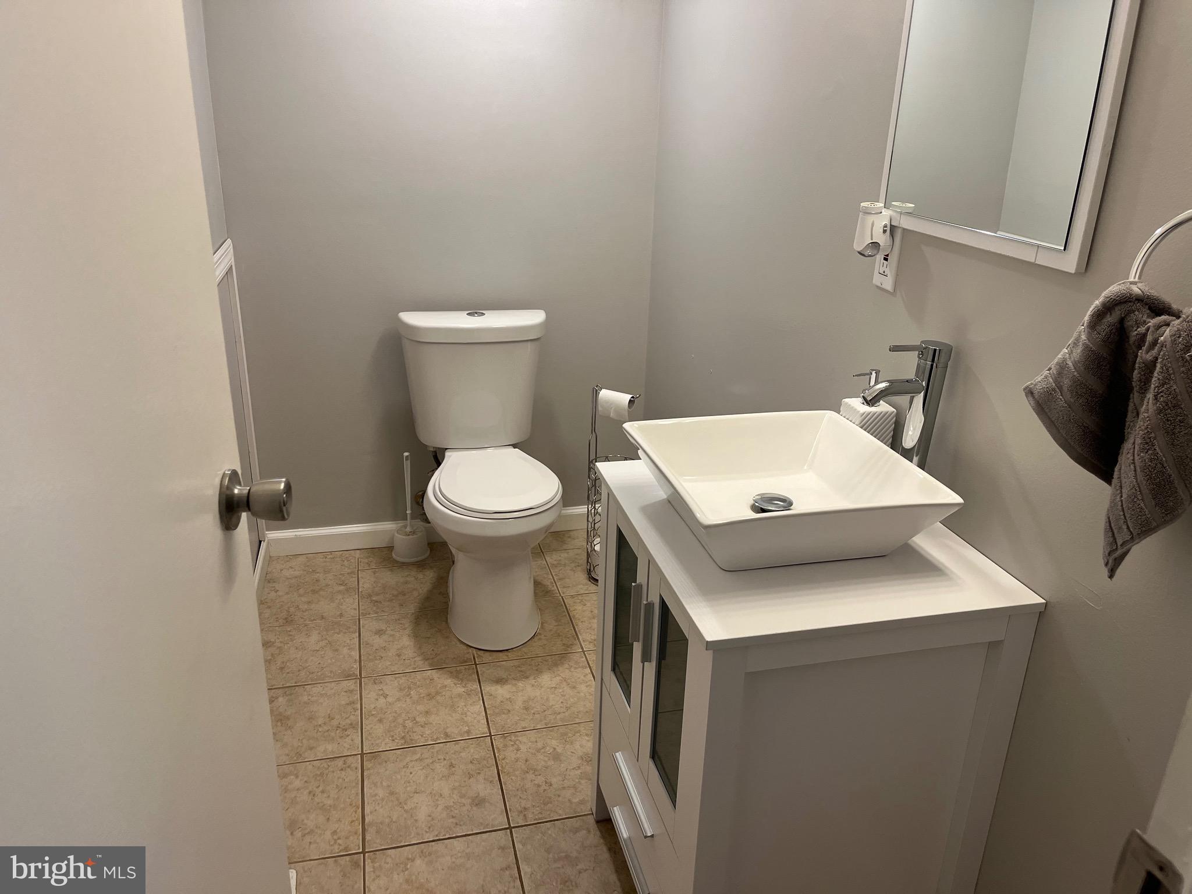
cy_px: 447
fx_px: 895
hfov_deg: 67.3
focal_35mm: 26
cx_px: 596
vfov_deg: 53.1
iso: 125
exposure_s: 1/120
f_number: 1.6
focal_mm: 5.1
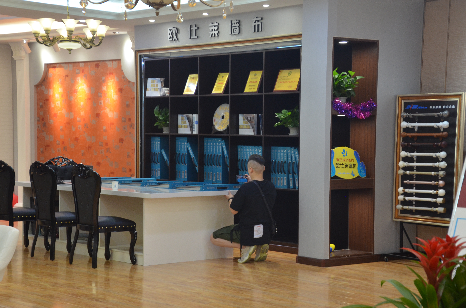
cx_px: 233
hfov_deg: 27.0
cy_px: 154
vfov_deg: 18.1
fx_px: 969
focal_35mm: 75
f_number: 4.8
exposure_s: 1/60
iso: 720
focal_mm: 50
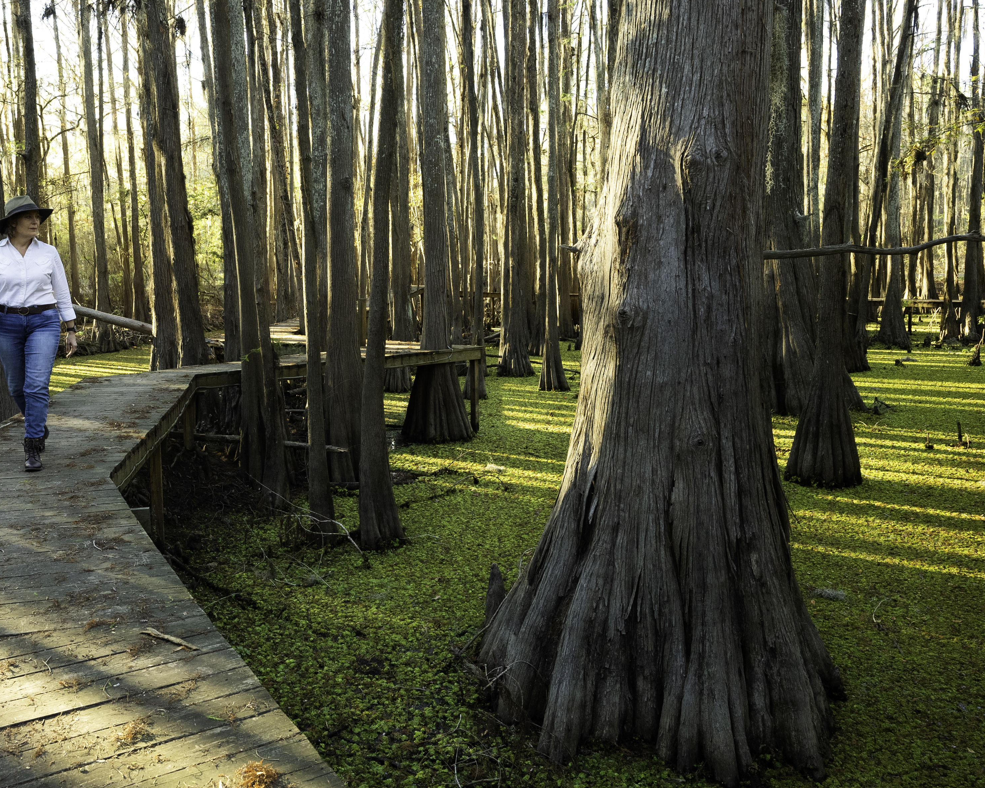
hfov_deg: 56.7
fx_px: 904
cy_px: 378
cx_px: 389
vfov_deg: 47.1
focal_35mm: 31
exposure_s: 1/60
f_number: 8
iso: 800
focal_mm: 23
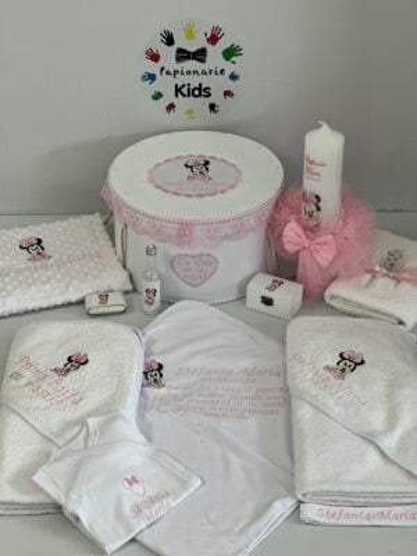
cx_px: 208
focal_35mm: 77
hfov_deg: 19.1
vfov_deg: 25.3
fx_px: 1237
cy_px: 278
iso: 160
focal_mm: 9
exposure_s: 1/121
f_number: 2.8
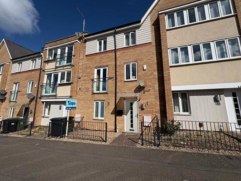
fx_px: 97
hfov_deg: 102.1
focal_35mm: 14
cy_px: 90
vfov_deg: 85.7
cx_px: 120
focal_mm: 2.22
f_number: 2.2
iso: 50
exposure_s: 1/3906
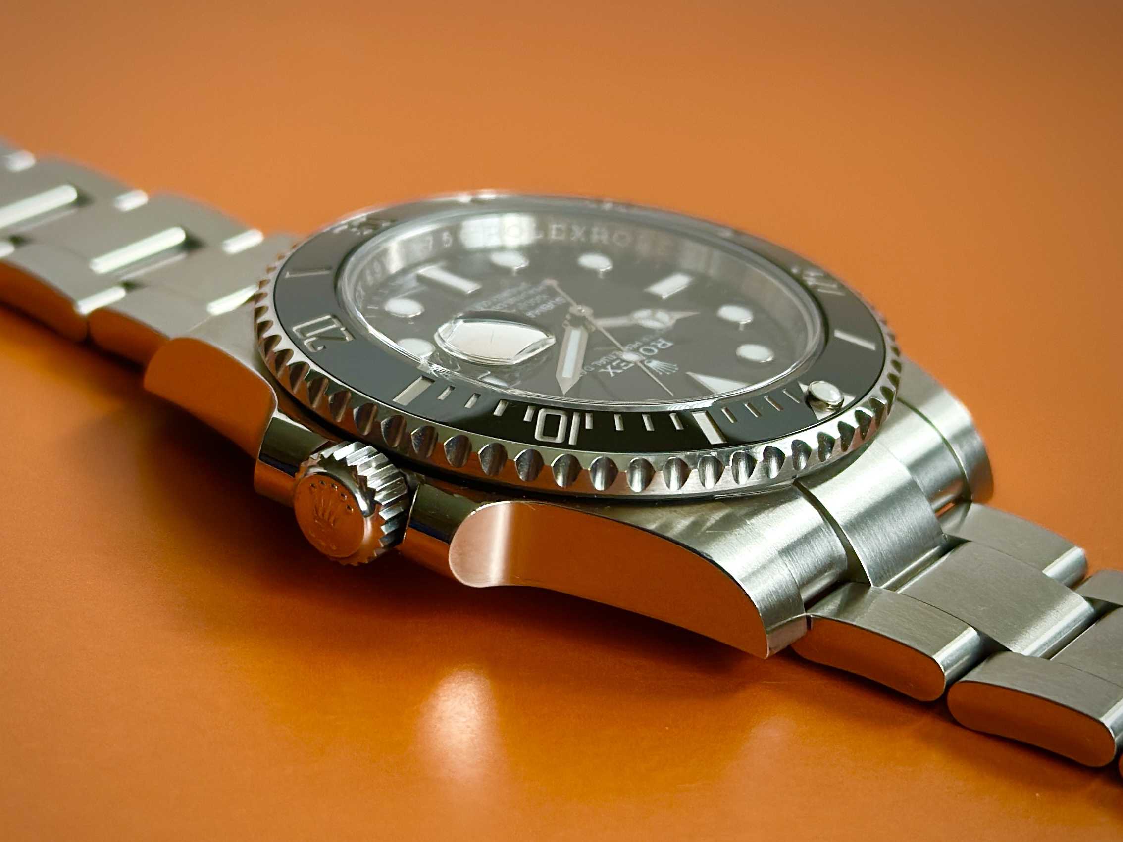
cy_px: 421
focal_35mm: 48
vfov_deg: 30.3
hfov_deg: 39.7
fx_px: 1557
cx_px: 562
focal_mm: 6.86
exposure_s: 1/60
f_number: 1.78
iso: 160
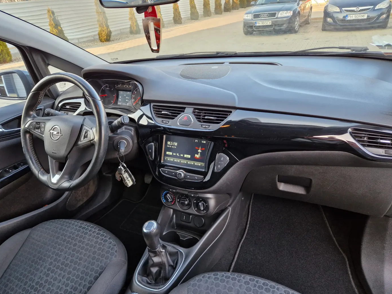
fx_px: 272
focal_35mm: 24
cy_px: 145
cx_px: 189
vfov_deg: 56.8
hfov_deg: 71.6
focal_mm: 5.4
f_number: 1.8
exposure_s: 1/180
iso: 125
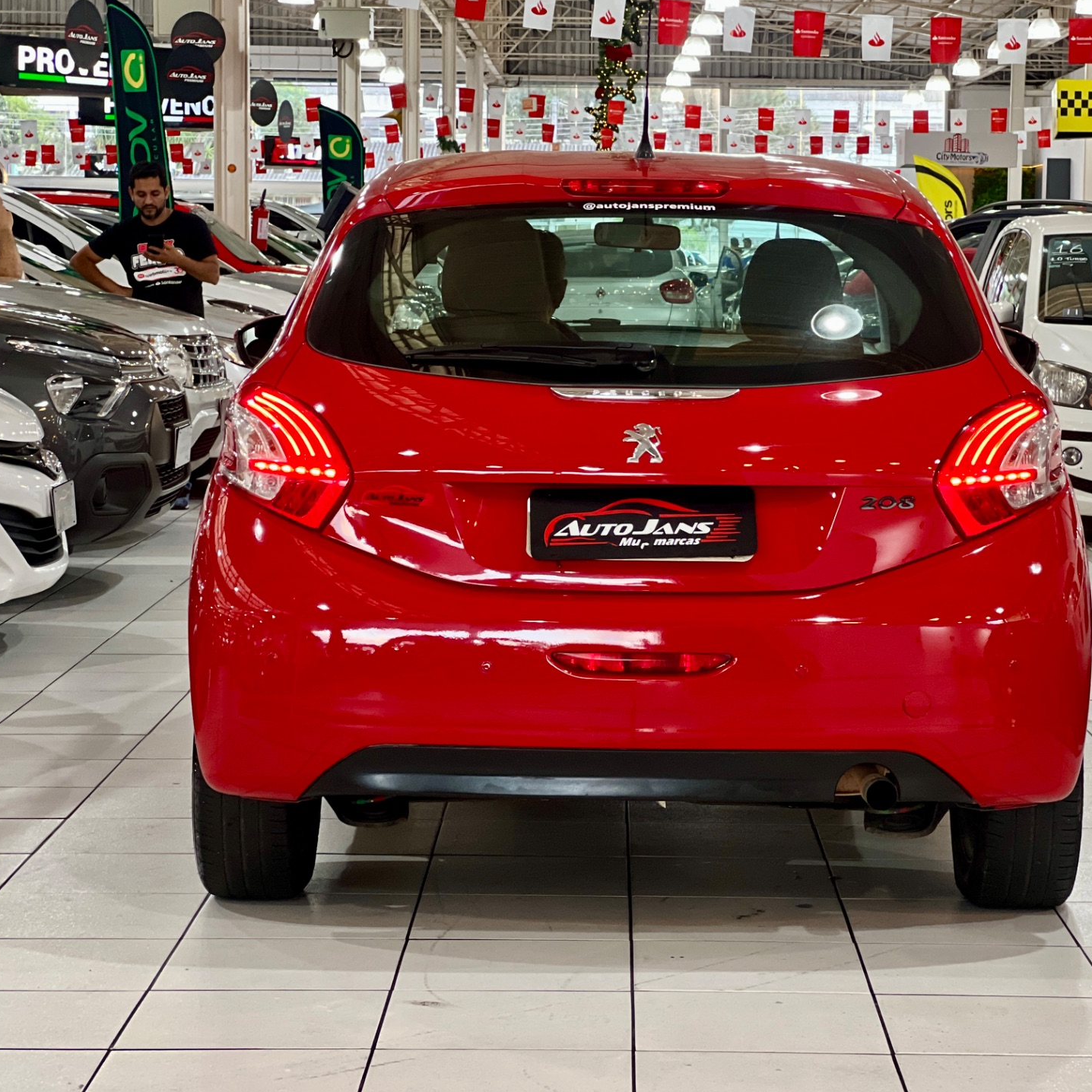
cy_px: 545
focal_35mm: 91
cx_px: 636
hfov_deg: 19.1
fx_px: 3248
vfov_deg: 19.1
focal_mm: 9
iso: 320
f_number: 2.8
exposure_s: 1/40
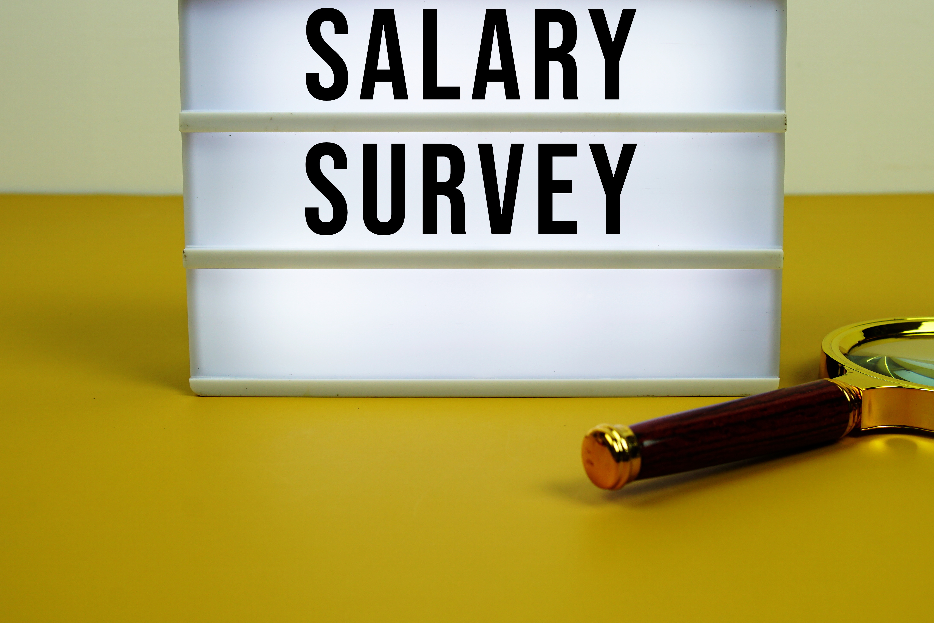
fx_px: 1237
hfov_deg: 41.1
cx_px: 568
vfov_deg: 28.1
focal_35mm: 48
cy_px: 202
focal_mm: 23
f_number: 6.3
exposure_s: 1/13
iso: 100
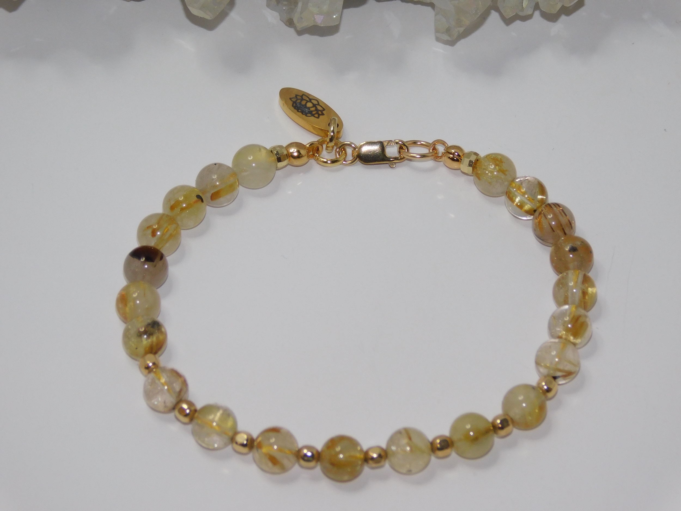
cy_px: 256
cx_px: 340
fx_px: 4564
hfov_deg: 8.5
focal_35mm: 232
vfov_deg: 6.4
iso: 200
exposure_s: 1/60
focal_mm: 41.3
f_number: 5.6
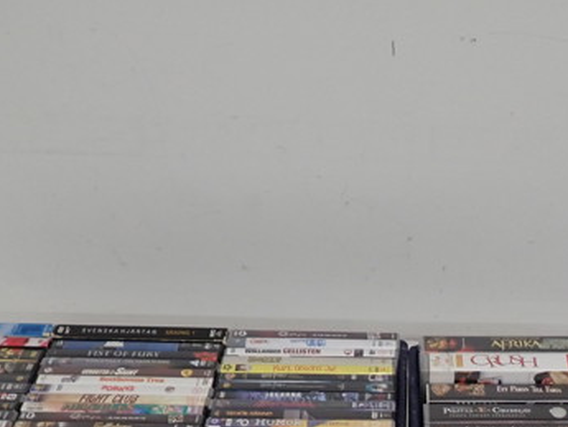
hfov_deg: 32.8
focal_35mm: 58
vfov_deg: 24.0
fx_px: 952
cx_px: 405
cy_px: 437
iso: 200
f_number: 2
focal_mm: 4.5
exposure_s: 1/125
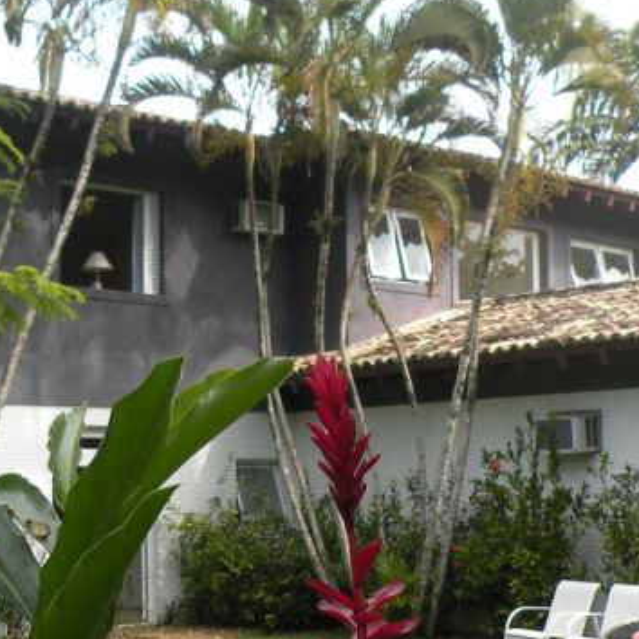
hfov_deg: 25.0
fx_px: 1441
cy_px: 480
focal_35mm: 69
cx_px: 354
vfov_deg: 24.7
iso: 64
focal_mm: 4.7
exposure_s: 1/285
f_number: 2.8
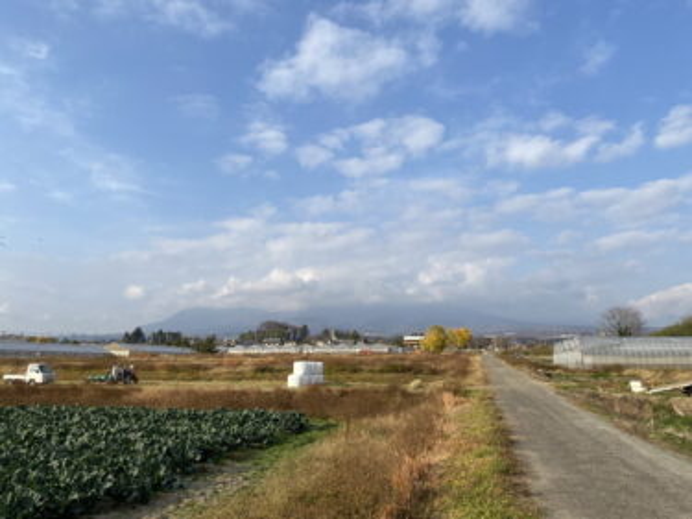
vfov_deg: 53.0
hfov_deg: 67.3
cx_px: 346
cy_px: 260
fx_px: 520
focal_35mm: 26
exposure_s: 1/2625
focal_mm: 4.25
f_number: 1.8
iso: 32
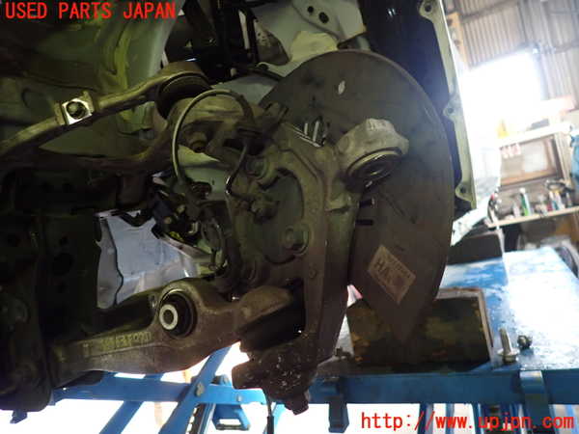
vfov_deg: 54.9
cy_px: 217
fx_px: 418
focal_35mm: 25
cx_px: 290
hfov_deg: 69.4
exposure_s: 1/30
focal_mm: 4.5
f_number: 2
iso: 320
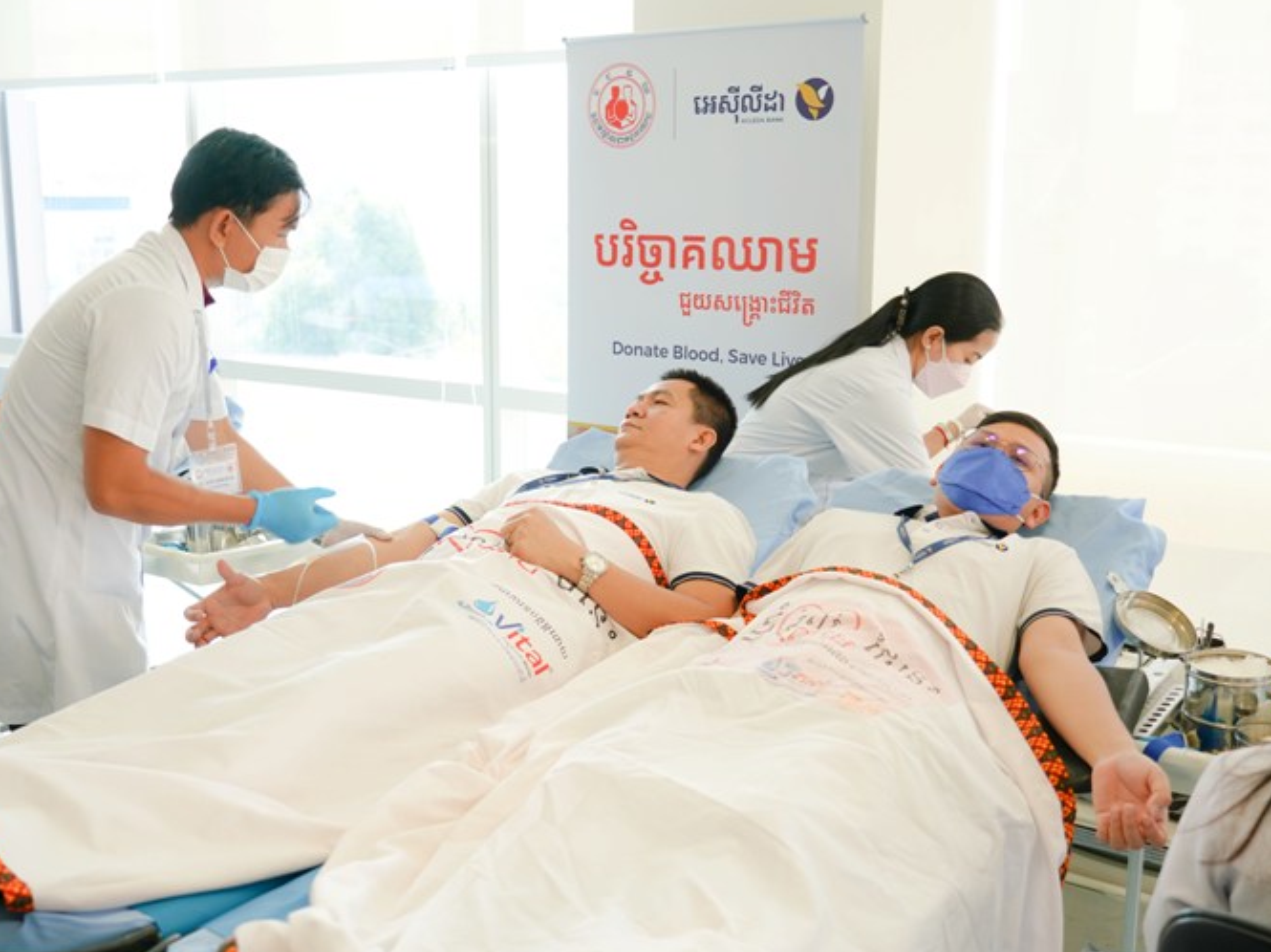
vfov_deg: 35.9
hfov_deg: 46.8
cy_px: 468
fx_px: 1468
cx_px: 591
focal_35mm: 40
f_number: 4
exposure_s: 1/160
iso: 320
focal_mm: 36
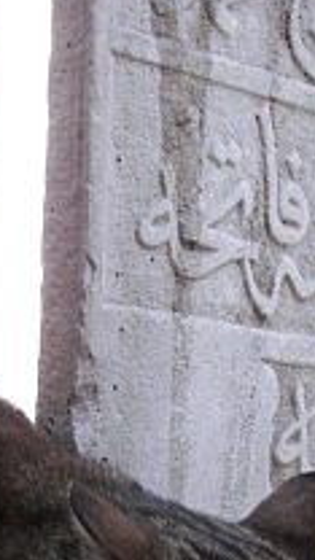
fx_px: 1544
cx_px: 97
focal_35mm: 104
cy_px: 521
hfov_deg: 11.6
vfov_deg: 20.1
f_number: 2.8
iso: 50
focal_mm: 6
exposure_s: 1/80
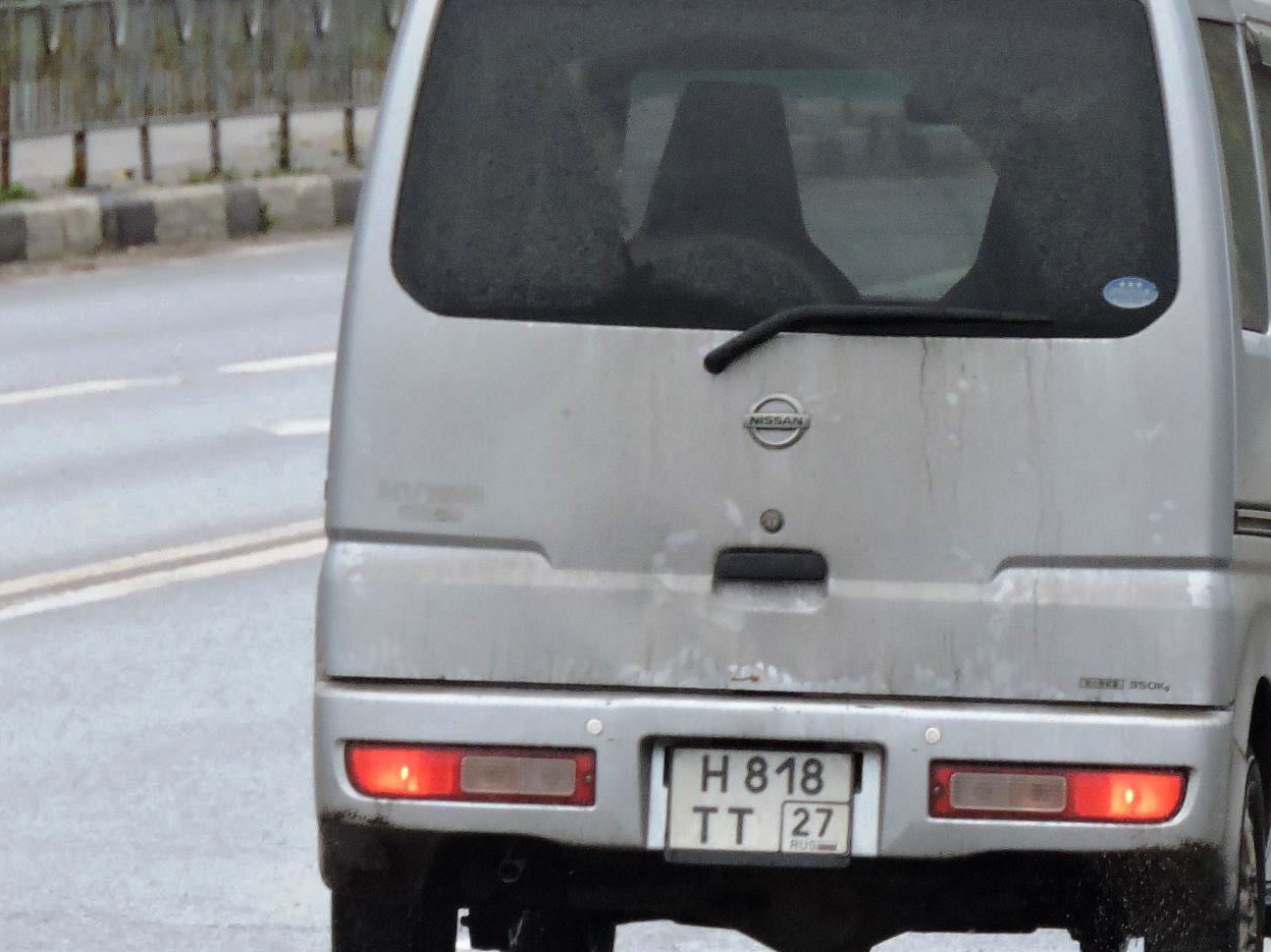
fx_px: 26507
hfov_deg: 2.7
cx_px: 820
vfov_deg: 2.1
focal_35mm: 722
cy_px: 371
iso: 400
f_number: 5.6
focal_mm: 80.6
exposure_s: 1/160
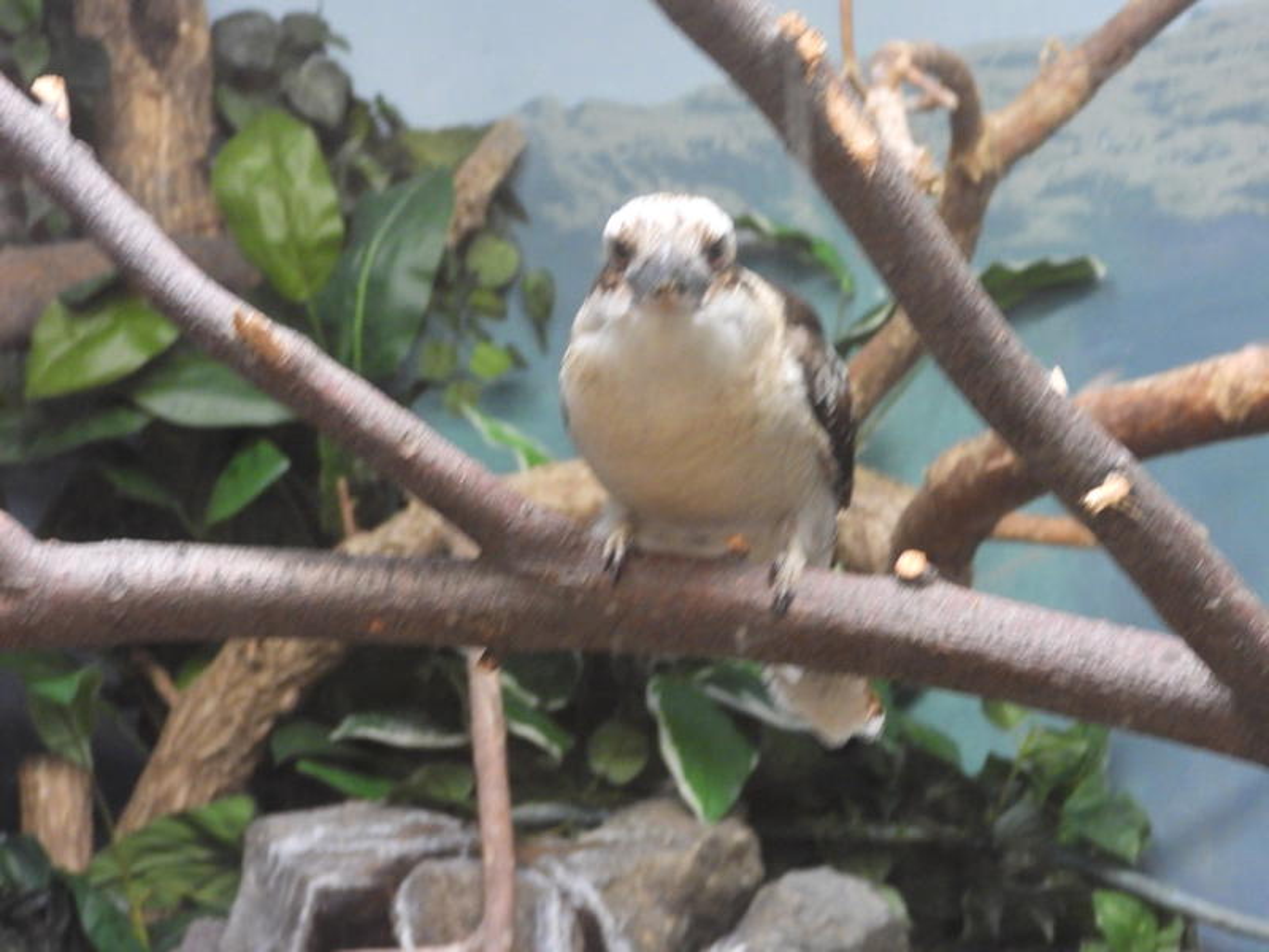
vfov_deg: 10.2
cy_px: 476
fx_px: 5316
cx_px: 634
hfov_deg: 13.6
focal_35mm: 145
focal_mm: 26.1
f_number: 4
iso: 800
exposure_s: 1/6
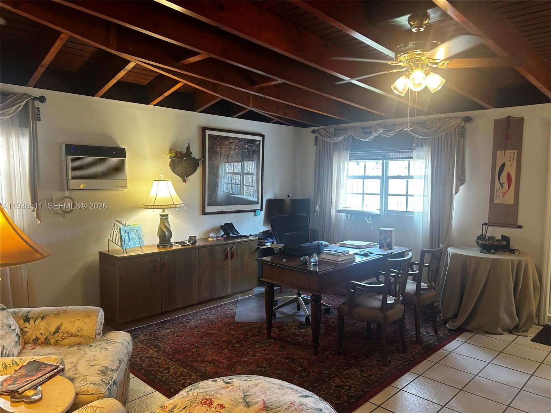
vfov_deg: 53.1
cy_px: 206
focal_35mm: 26
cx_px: 276
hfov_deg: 67.3
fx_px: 414
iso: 100
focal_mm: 5.7
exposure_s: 1/60
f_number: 1.5
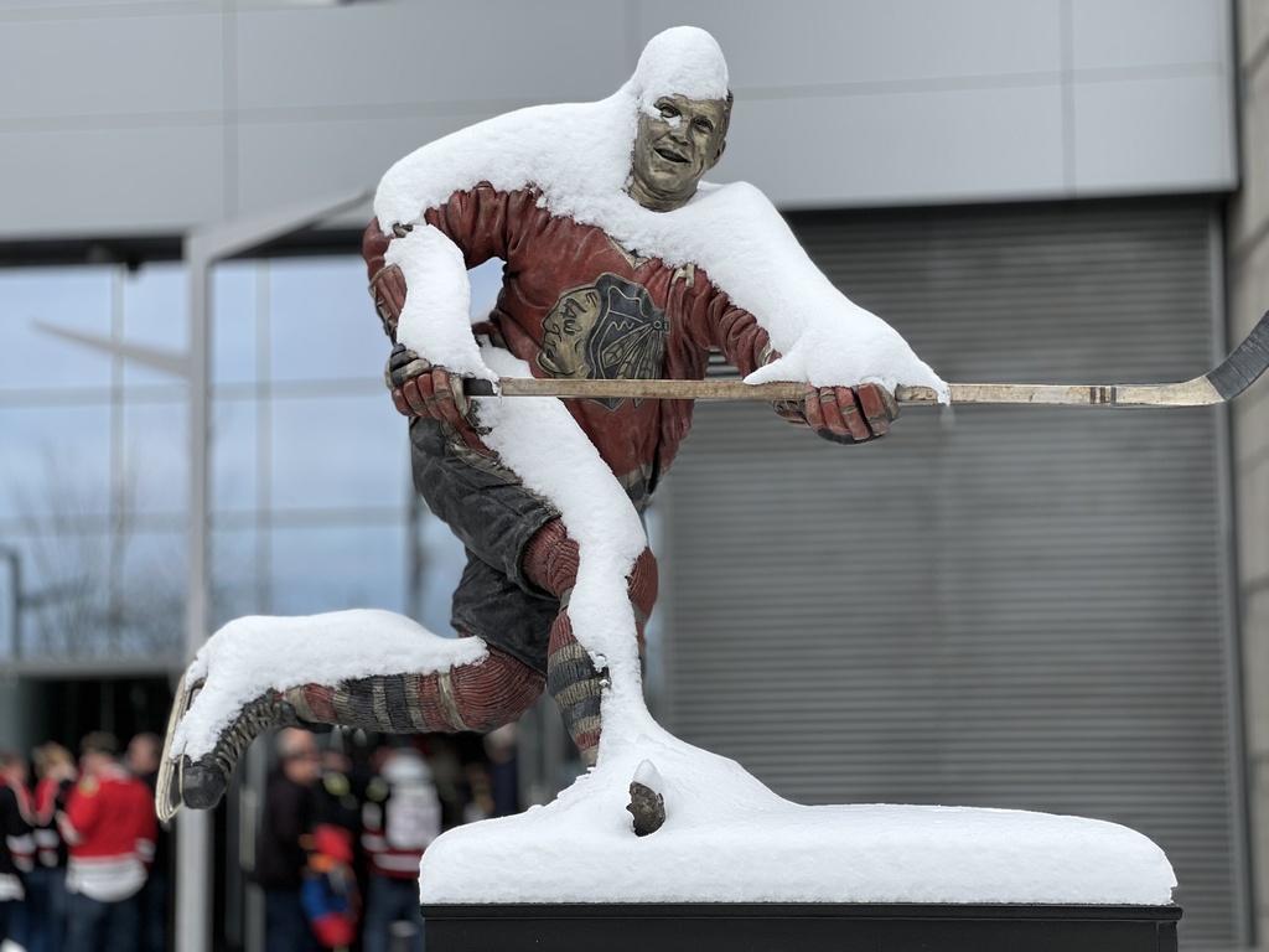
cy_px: 476
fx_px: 2823
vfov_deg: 19.1
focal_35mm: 77
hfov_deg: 25.3
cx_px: 634
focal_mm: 9
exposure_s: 1/137
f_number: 2.8
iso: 20
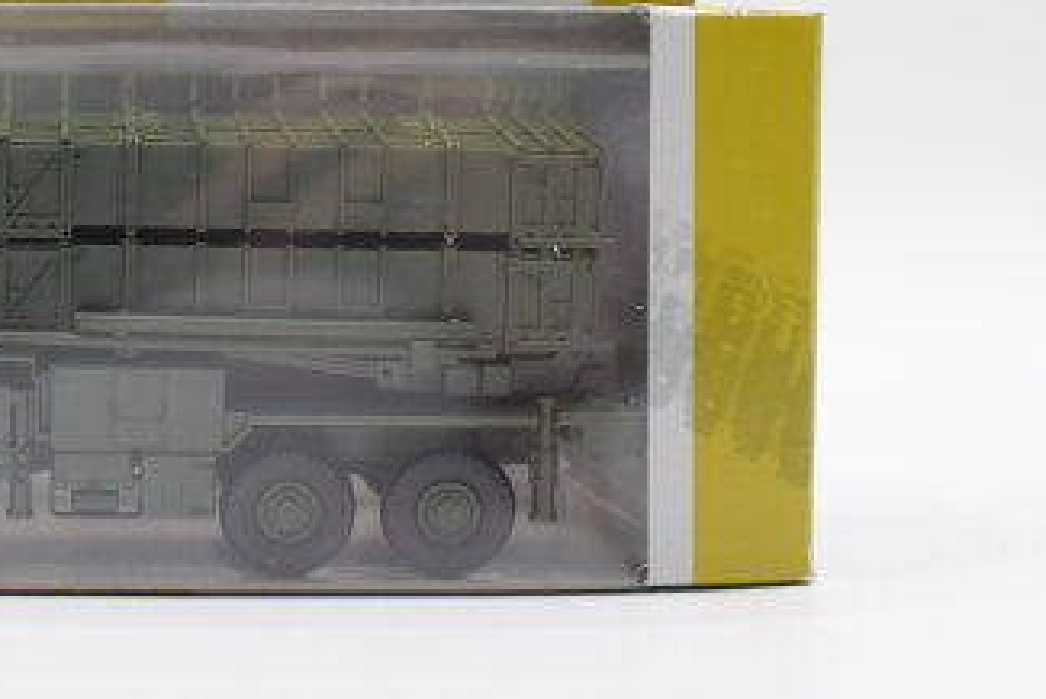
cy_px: 201
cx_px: 93
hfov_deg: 20.6
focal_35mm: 97
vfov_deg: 14.1
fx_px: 2817
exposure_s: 1/125
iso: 320
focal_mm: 35
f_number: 8
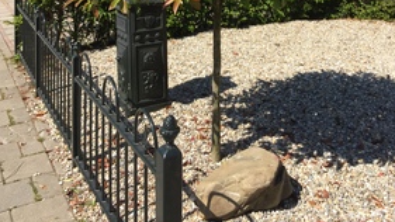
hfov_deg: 45.5
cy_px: -46
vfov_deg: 24.0
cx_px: 202
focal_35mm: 45
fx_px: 471
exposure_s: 1/1412
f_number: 2.2
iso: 32
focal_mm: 4.15
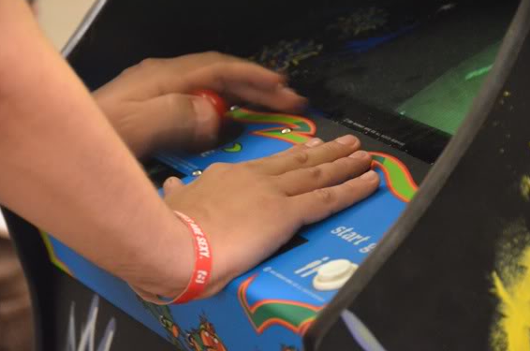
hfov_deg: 9.6
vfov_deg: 6.4
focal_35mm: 215
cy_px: 178
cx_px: 274
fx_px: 3152
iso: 6400
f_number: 5.6
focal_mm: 135
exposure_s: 1/8
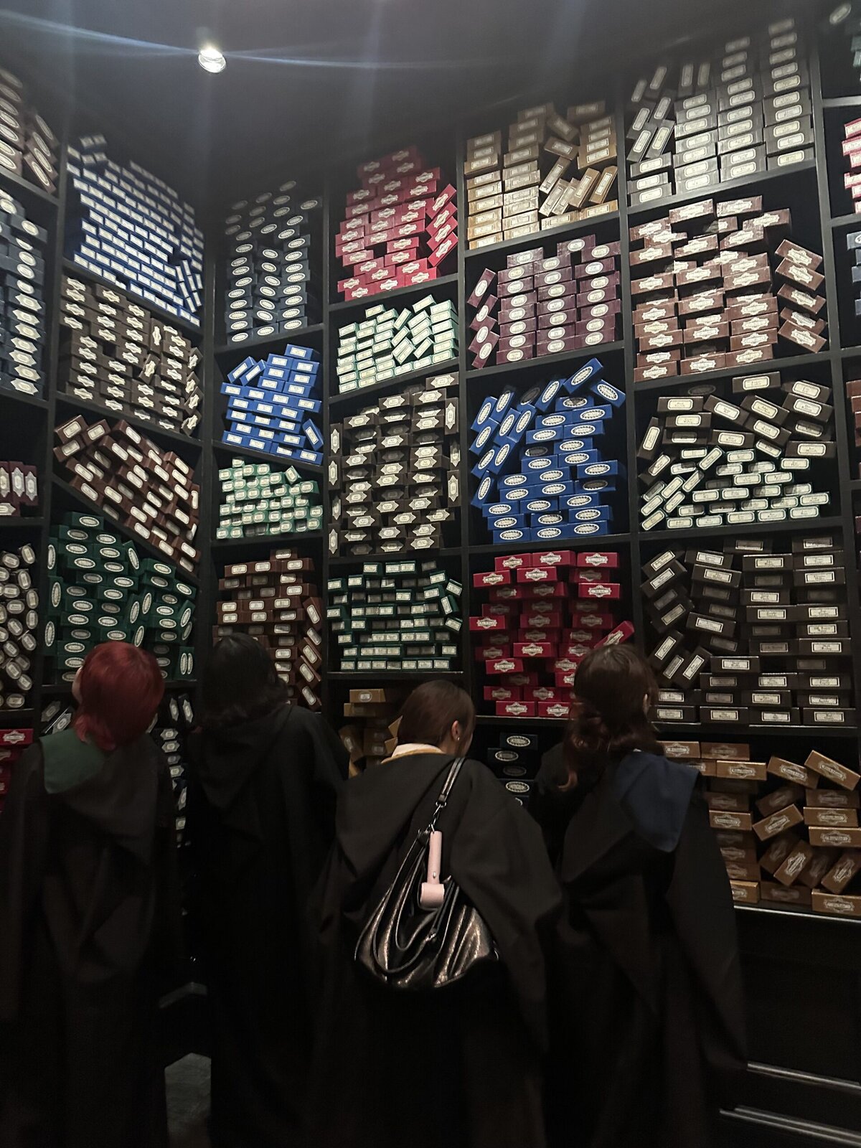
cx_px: 430
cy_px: 574
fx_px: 796
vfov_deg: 71.6
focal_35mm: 24
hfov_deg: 56.8
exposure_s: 1/33
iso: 1000
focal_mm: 6.86
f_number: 1.78
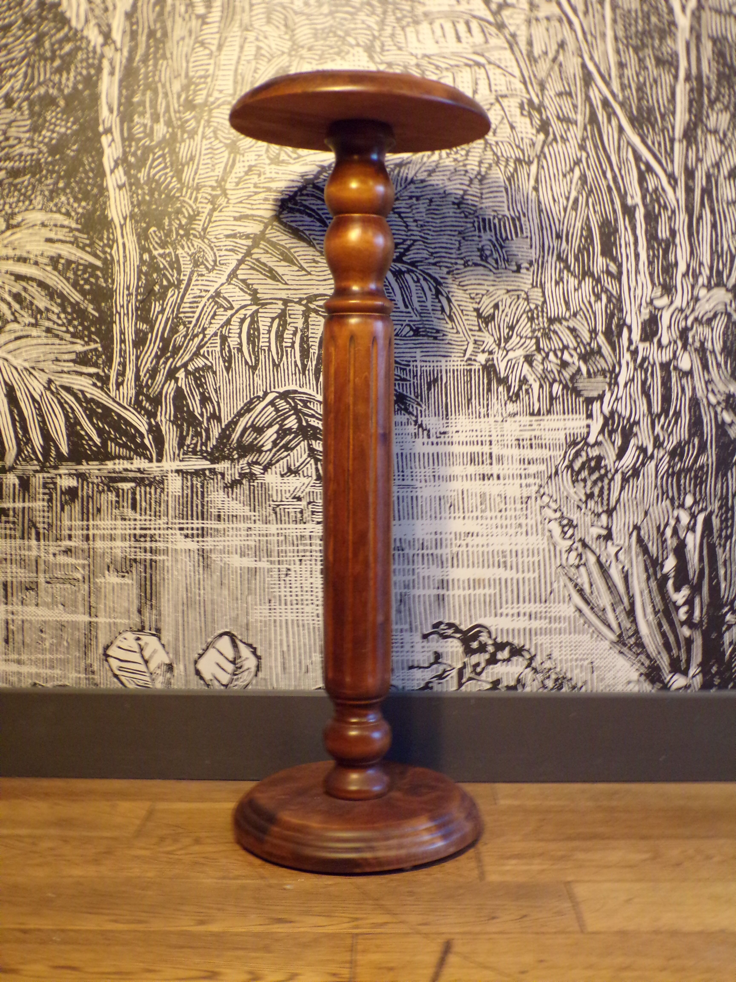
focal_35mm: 37
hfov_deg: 38.7
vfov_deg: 50.1
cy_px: 491
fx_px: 1049
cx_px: 368
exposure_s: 1/9
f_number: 3.3
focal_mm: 6.6
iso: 400
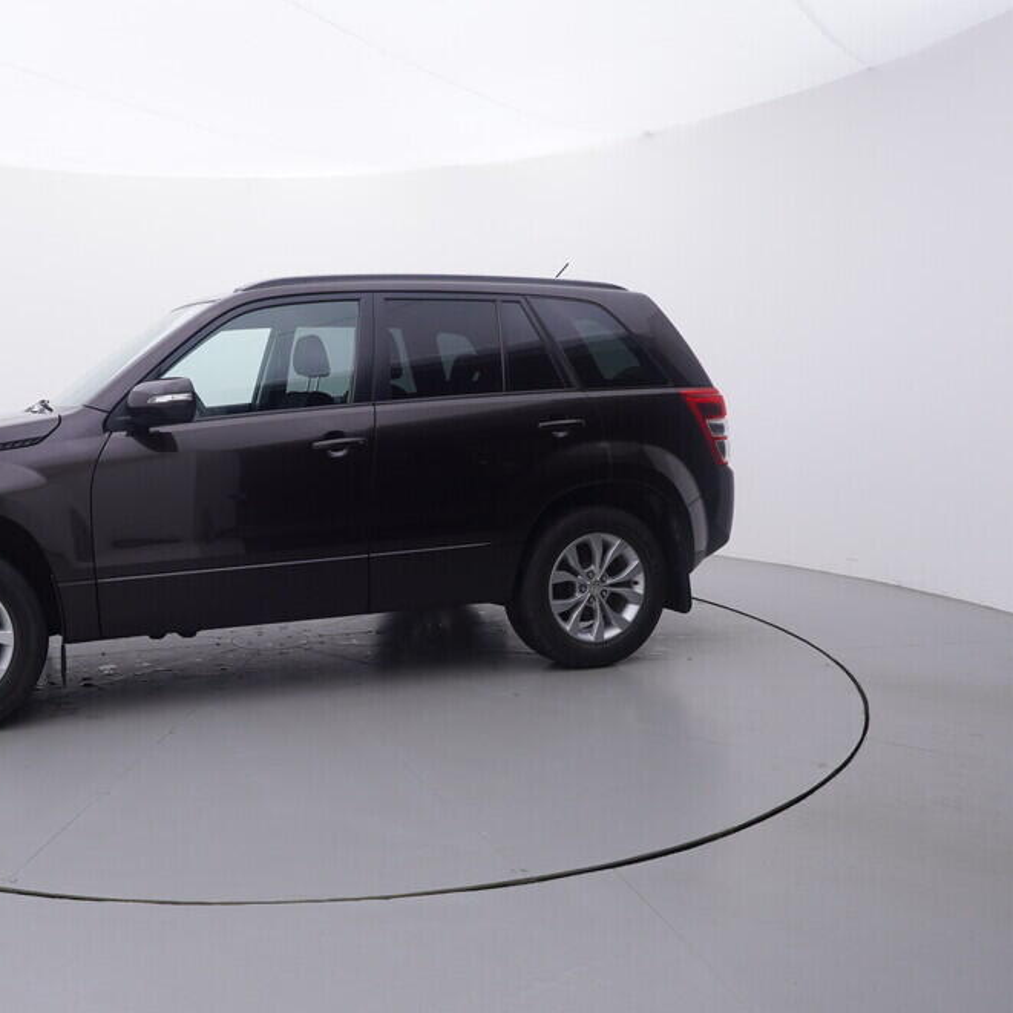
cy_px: 510
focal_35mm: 30
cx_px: 270
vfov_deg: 54.6
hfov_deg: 52.5
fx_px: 982
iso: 200
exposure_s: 1/80
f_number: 5
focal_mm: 15
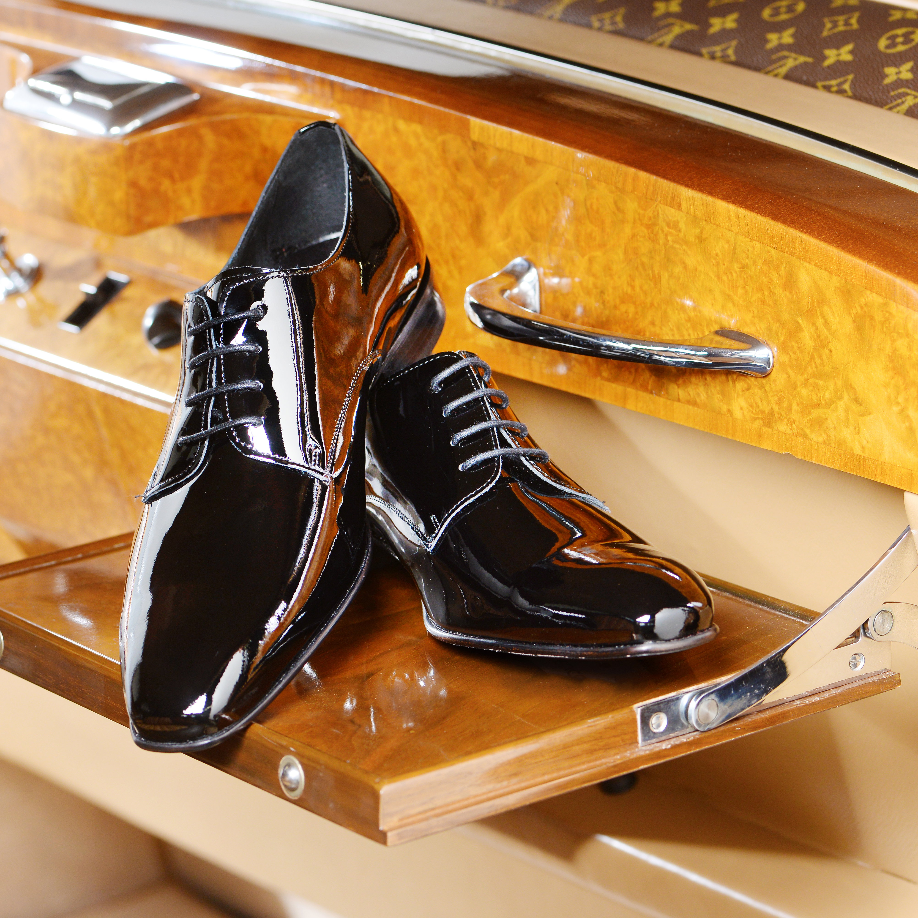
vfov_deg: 13.0
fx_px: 4020
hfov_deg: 13.0
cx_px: 458
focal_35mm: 134
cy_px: 459
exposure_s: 1/100
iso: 640
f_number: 6.3
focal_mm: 105
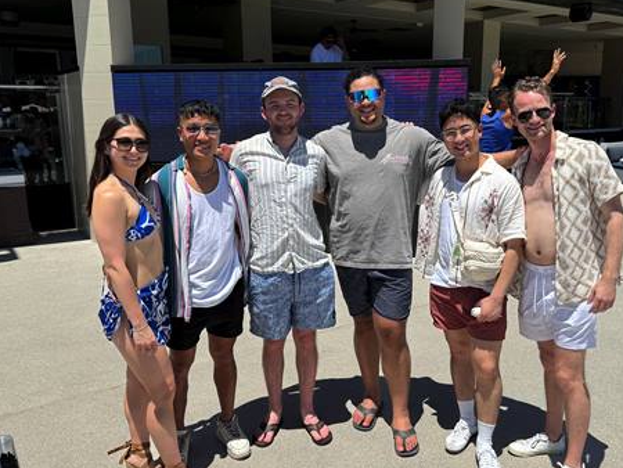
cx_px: 345
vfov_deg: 44.2
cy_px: 230
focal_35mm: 32
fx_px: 576
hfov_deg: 56.7
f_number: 1.78
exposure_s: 1/5814
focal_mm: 6.76
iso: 80
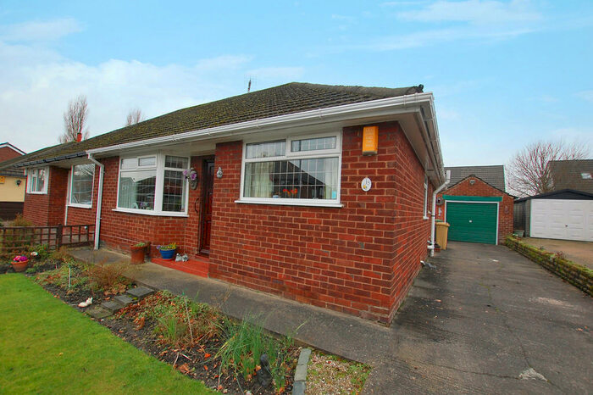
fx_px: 247
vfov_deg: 77.3
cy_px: 198
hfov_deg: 100.4
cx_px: 296
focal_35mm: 15
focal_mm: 10
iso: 400
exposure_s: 1/125
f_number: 5.6
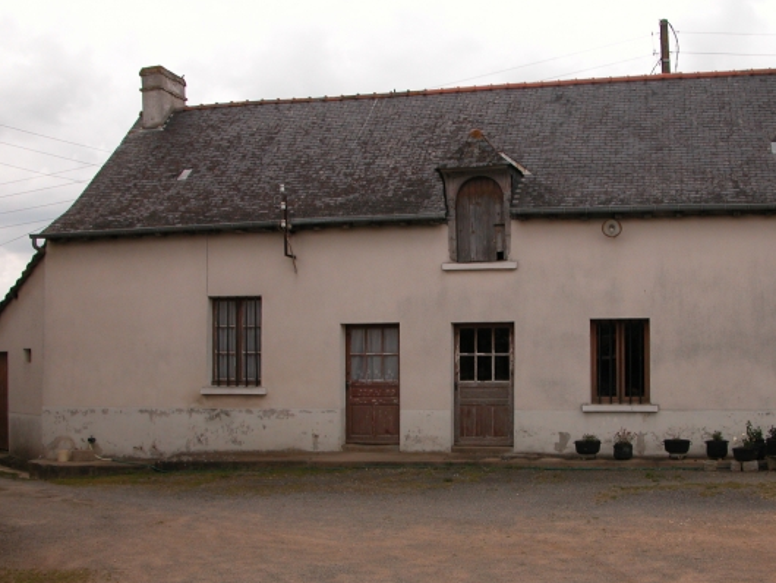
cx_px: 458
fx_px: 1009
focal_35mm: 45
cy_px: 341
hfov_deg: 41.9
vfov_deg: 32.1
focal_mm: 8.9
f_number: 5.6
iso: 100
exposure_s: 1/263
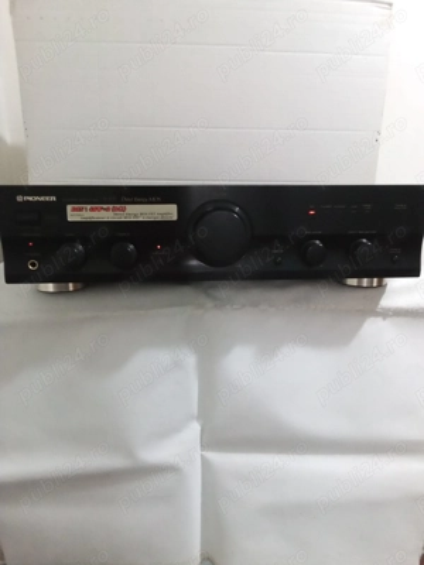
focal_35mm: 25
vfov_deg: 69.4
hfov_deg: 54.9
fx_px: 408
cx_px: 212
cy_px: 282
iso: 277
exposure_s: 1/25
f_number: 2
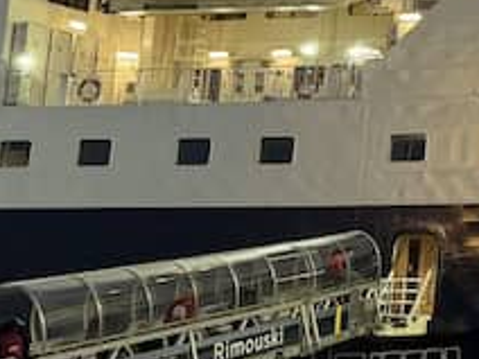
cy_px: -17
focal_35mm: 102
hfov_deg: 16.2
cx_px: 865
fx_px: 1411
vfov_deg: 14.2
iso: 125
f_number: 1.8
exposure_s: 1/60
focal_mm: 6.8
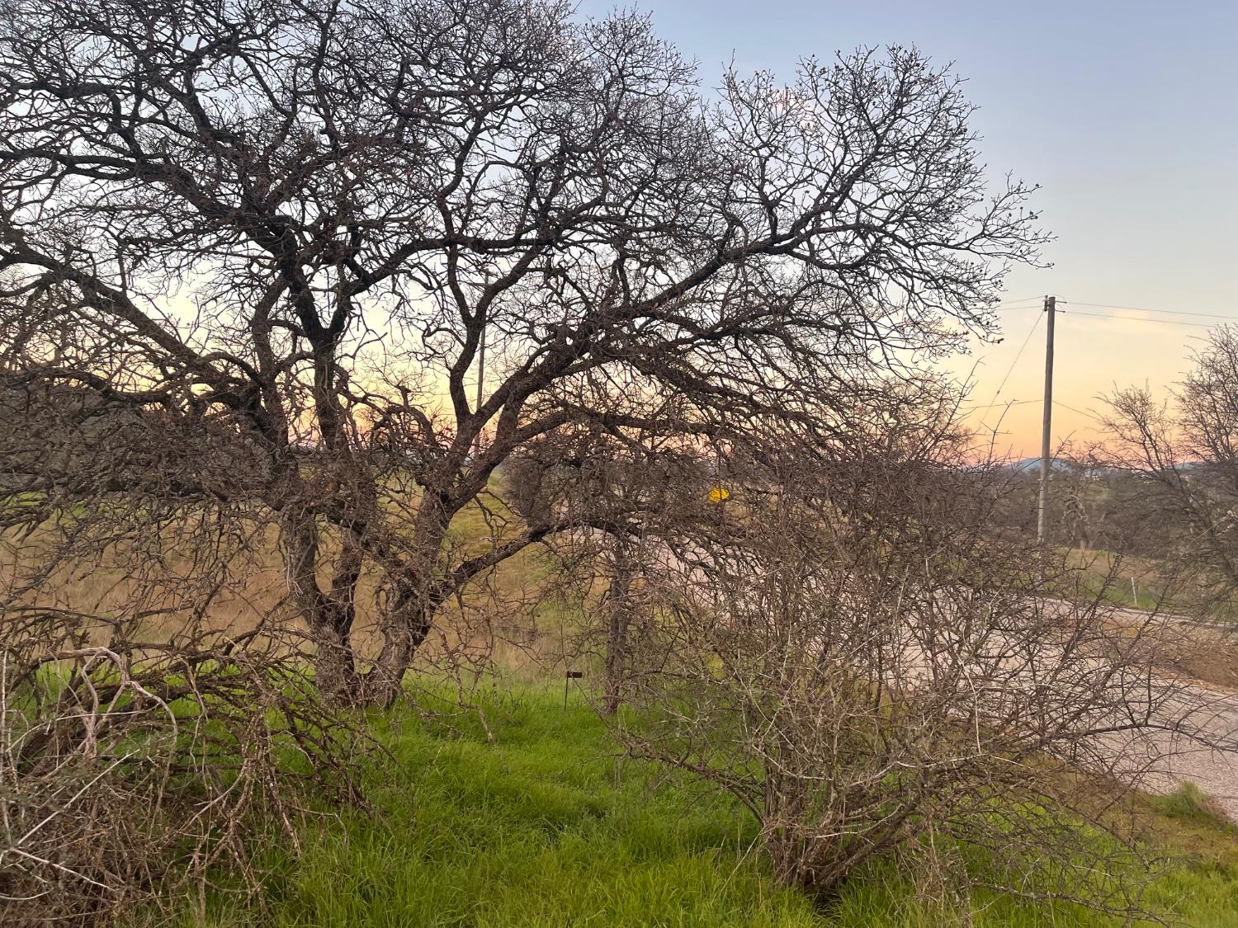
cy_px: 464
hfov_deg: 69.4
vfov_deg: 54.9
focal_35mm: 25
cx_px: 619
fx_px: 894
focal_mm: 5.1
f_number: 1.6
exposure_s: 1/121
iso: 64
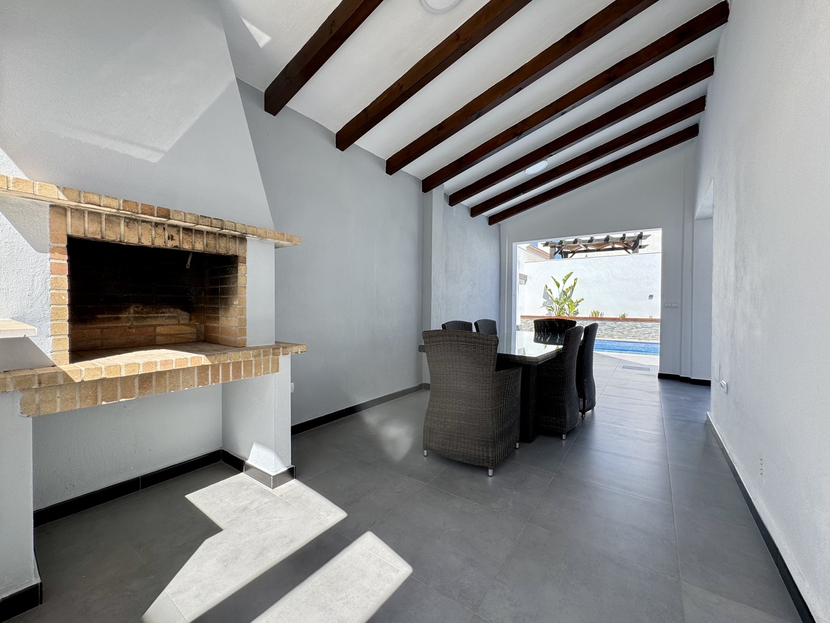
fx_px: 336
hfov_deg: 102.1
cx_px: 415
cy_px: 312
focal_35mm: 14
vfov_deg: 85.7
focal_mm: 2.22
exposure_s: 1/430
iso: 40
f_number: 2.2
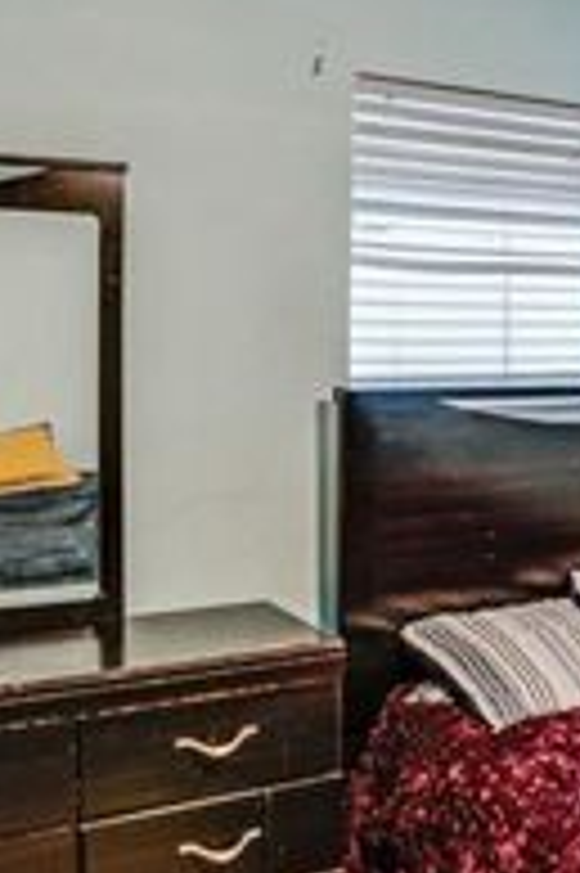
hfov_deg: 25.3
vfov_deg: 38.8
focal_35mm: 51
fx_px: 1235
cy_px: 356
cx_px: 569
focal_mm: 14
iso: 160
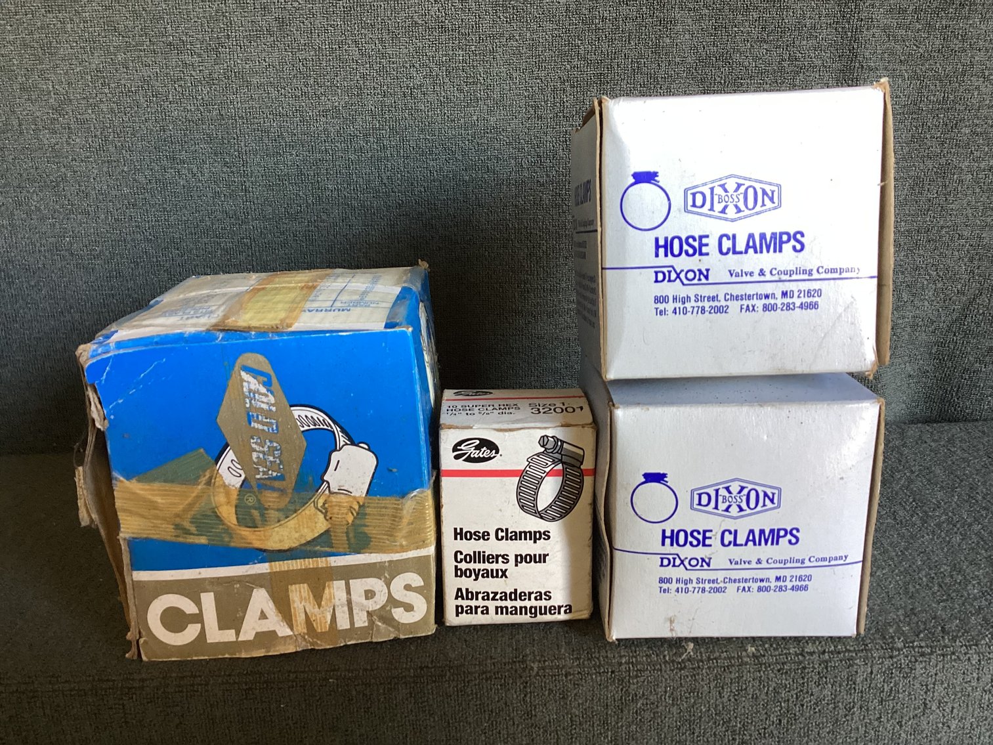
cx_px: 496
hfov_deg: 58.3
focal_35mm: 31
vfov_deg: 45.4
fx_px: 889
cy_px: 372
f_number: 2.4
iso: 160
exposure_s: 1/60
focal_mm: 3.3
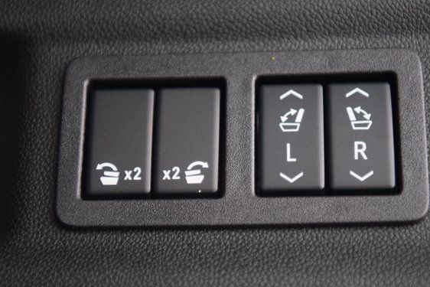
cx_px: 233
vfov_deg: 12.9
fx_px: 1266
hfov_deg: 19.3
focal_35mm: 106
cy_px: 140
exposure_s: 1/6
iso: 1600
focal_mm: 62
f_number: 2.8
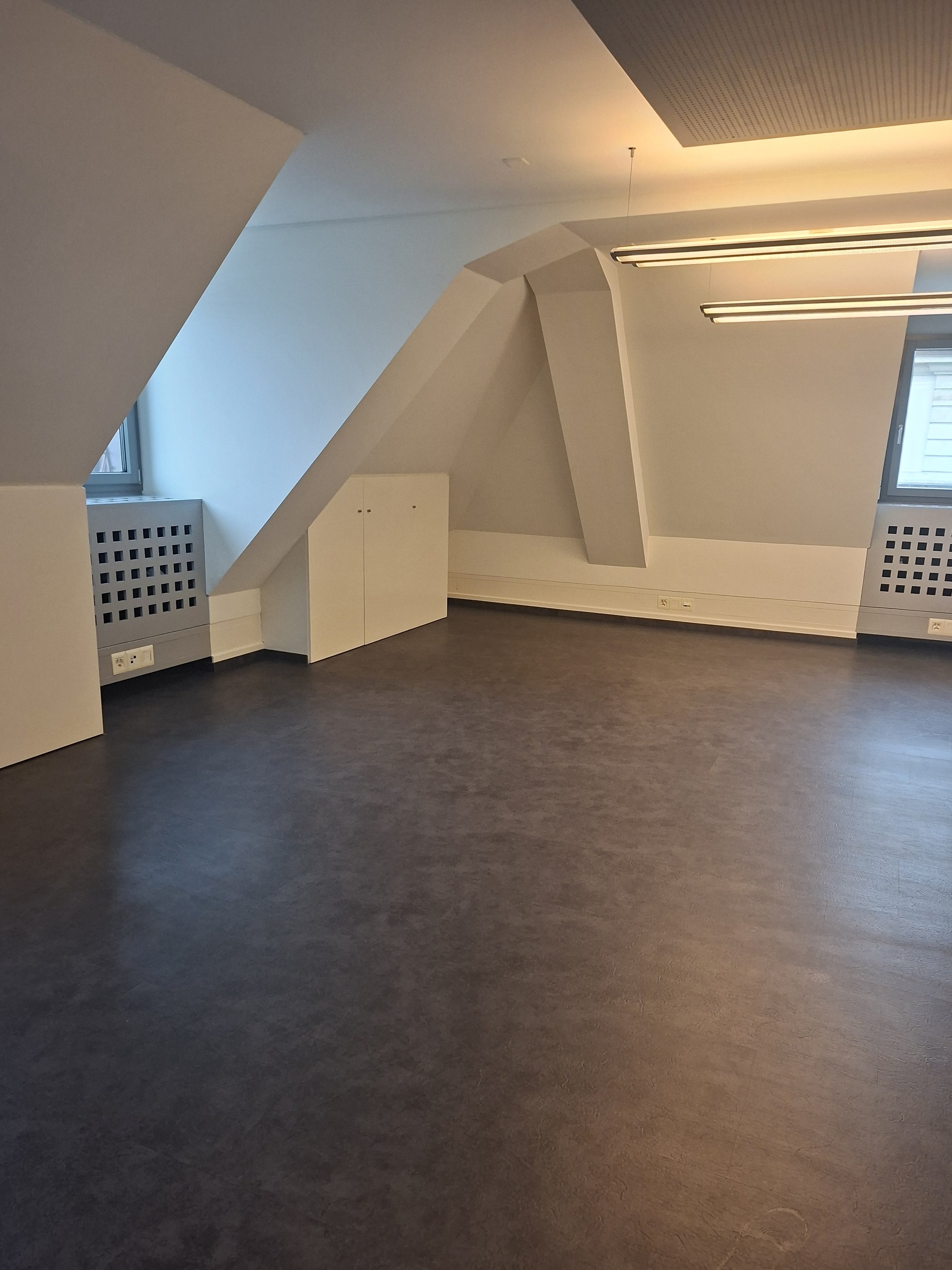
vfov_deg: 73.9
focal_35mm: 23
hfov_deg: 58.9
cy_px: 635
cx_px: 476
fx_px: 843
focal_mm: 5.54
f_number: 1.8
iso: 250
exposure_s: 1/120
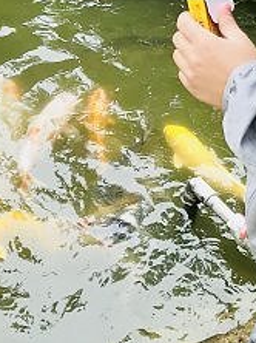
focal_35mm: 101
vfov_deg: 19.0
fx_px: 998
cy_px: 15
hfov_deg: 14.5
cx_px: 22
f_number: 1.8
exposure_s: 1/337
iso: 20
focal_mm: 3.99
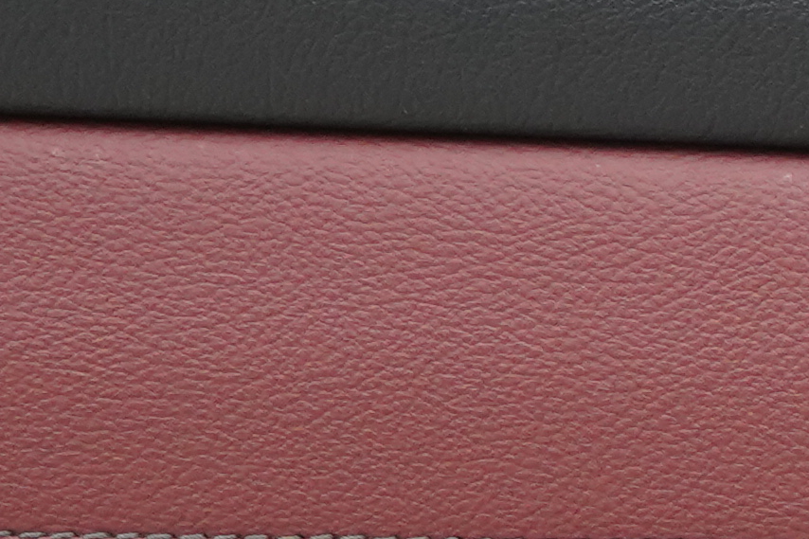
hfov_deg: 7.6
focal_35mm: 246
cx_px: 2145
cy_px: 1496
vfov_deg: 5.3
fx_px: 5527
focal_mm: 35
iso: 2000
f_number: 7.1
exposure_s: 1/200
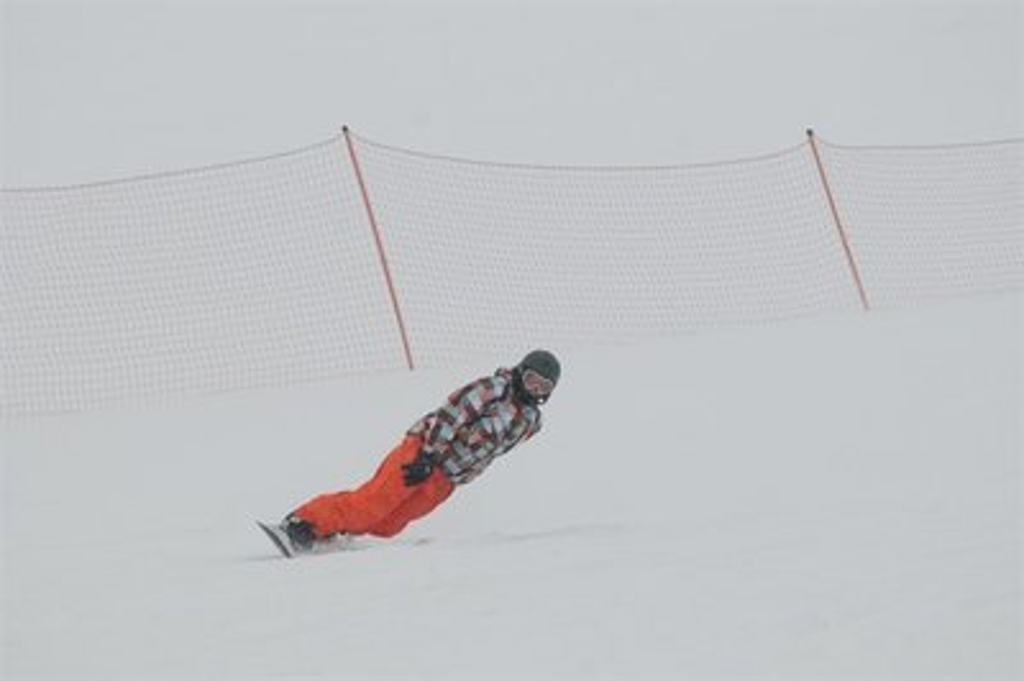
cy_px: 340
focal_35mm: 375
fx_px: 10658
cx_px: 512
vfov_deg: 3.7
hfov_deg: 5.5
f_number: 5.6
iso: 320
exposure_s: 1/1000
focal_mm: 250
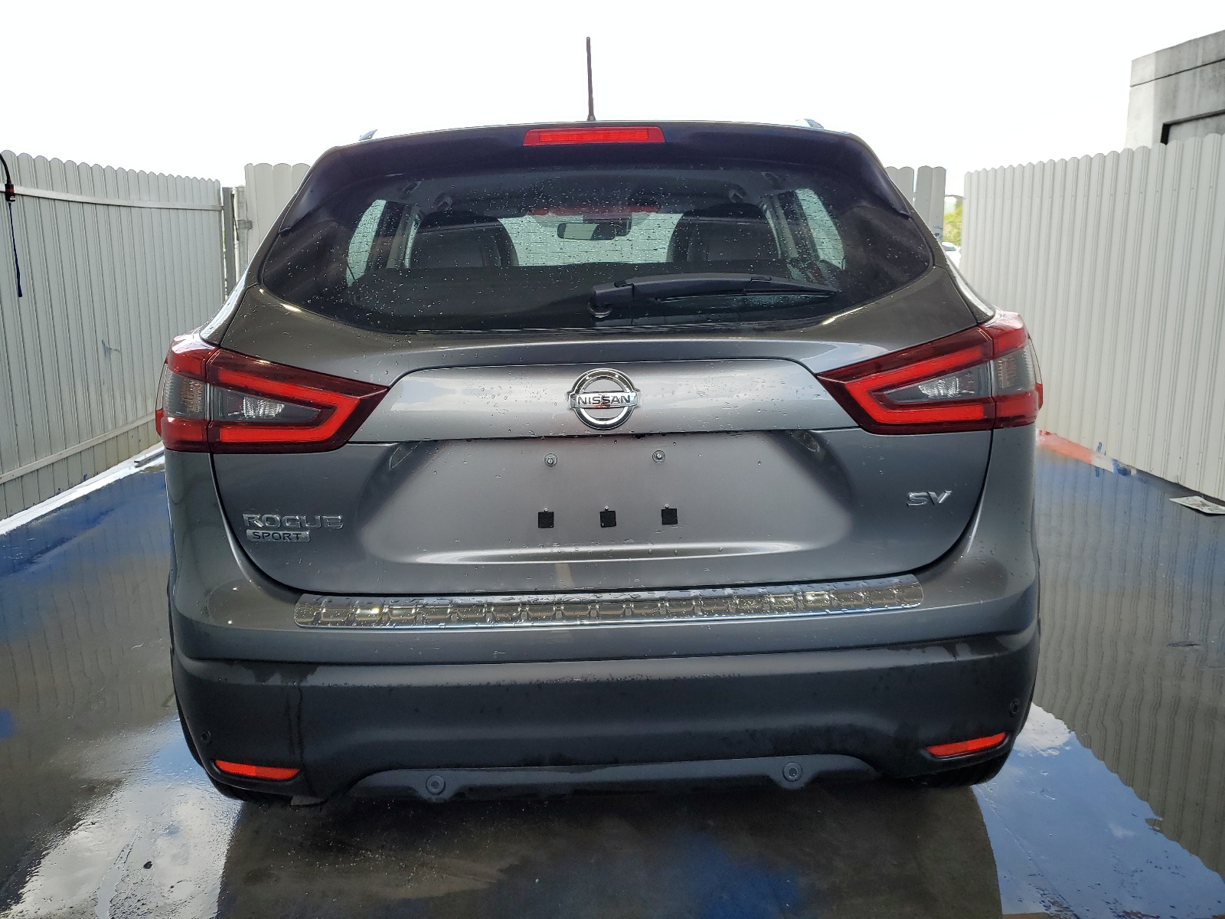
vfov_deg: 53.1
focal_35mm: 26
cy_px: 460
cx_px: 612
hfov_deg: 67.3
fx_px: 920
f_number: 1.5
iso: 50
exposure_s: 1/769
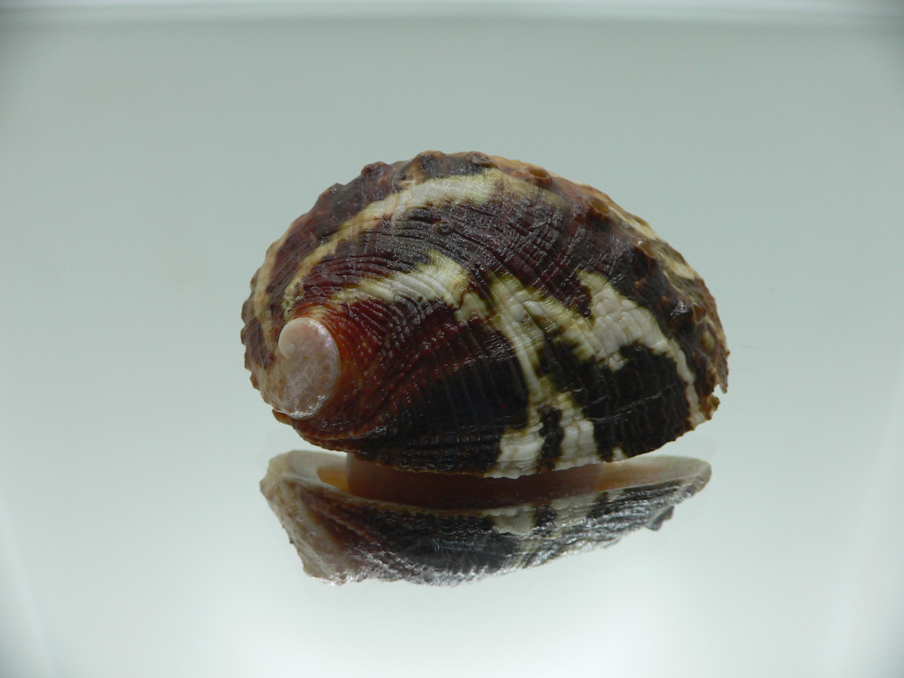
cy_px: 339
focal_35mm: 35
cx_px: 452
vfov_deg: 40.7
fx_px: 914
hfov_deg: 52.6
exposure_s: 1/60
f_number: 2.8
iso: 80
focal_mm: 4.6
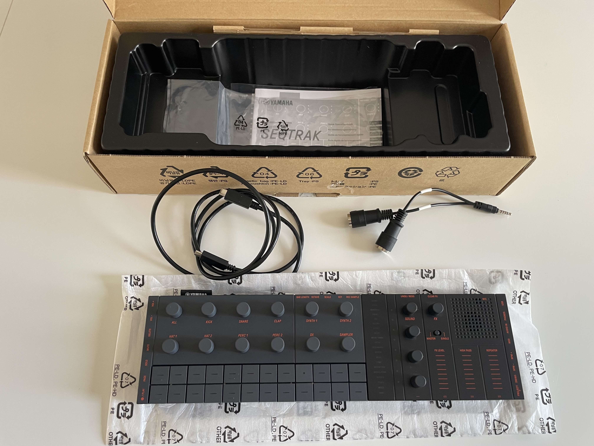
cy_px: 223
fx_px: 446
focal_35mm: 26
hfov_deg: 67.3
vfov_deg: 53.1
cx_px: 297
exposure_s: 1/50
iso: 80
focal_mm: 4.2
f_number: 1.6
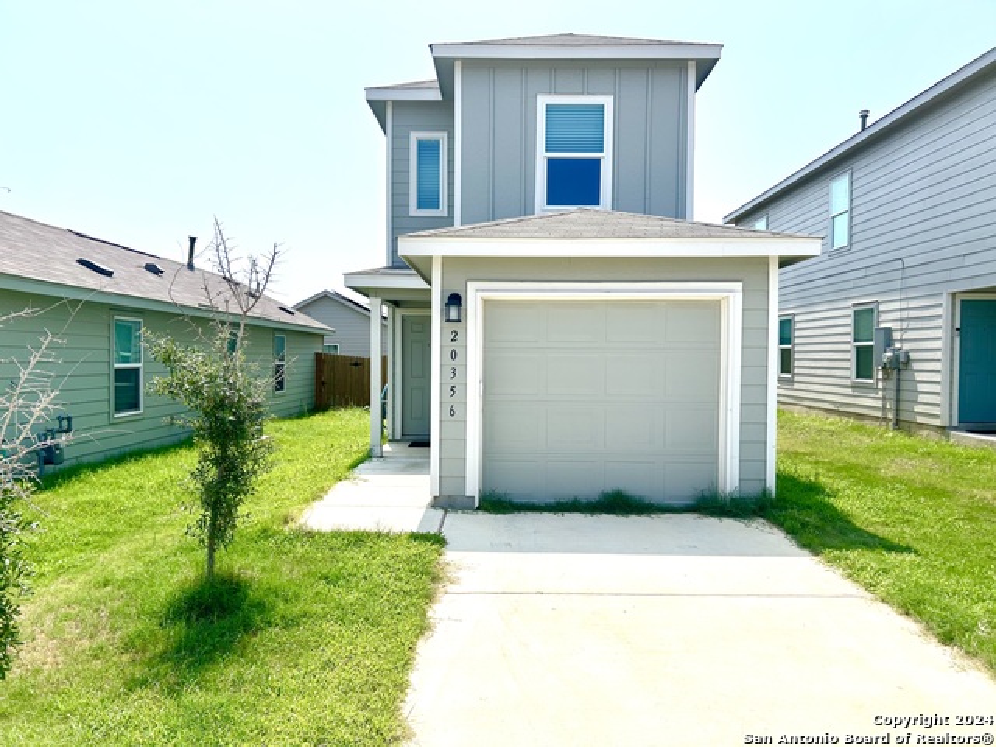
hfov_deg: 67.3
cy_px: 374
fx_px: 748
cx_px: 498
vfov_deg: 53.1
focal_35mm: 26
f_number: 1.5
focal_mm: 5.7
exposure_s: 1/6993
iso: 50
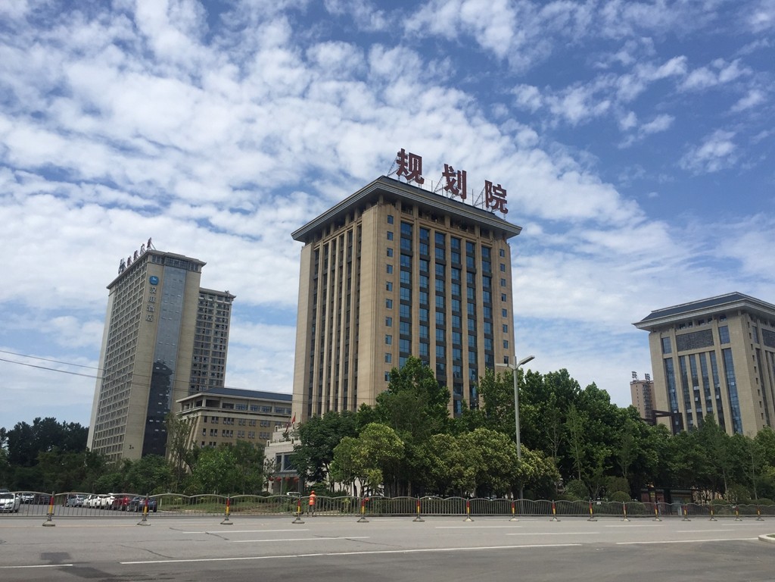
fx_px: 649
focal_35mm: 29
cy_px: 291
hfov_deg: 61.7
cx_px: 388
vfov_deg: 48.2
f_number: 2.2
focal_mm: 4.15
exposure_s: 1/3049
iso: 32
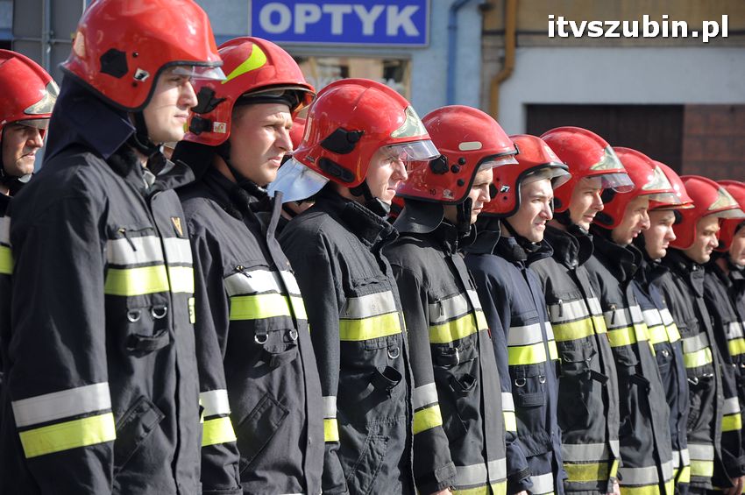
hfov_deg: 13.1
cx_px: 372
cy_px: 248
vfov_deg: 8.7
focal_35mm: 158
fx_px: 3256
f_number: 7.1
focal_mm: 105
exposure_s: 1/800
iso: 400
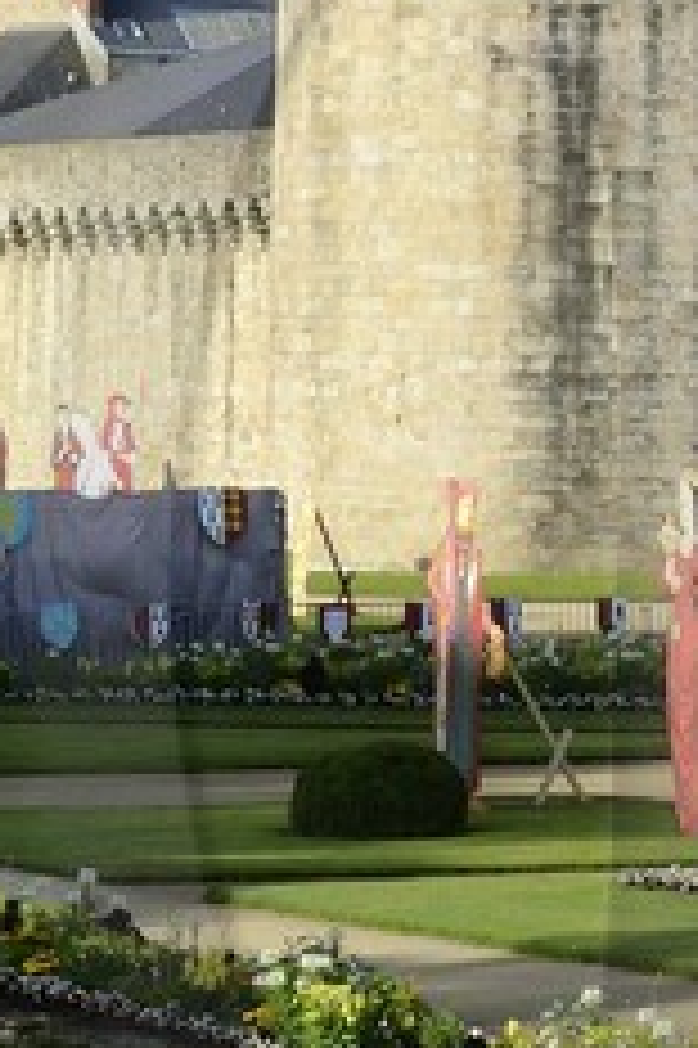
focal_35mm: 233
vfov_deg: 8.8
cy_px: 585
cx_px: 1412
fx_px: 6786
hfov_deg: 5.7
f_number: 13
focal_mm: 34
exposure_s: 1/200
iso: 200
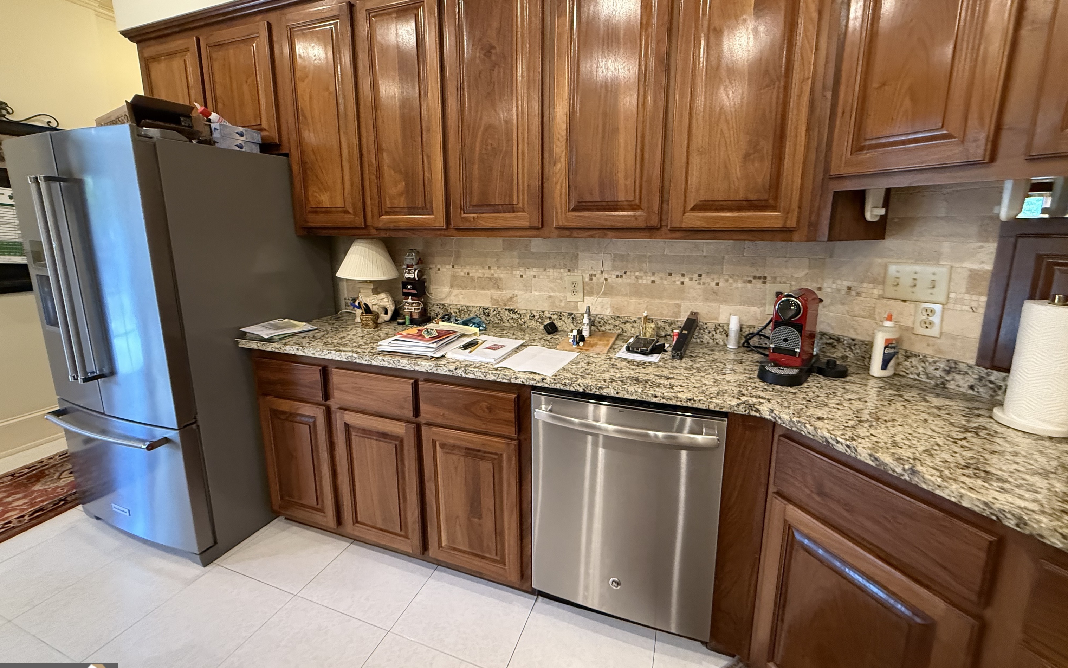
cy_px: 298
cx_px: 536
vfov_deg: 74.6
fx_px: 437
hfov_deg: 101.5
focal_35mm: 15
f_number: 2.2
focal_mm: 2.22
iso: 640
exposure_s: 1/60
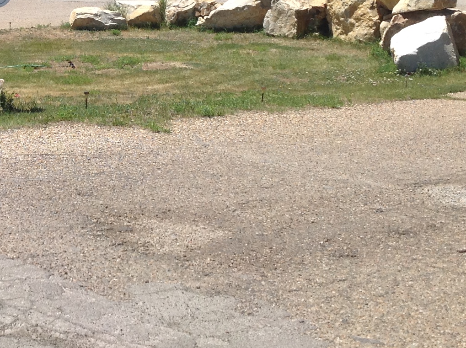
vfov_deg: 16.3
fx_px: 1196
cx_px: 32
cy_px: 14
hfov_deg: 21.5
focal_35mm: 89
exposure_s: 1/2160
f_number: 2.4
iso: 50
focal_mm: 4.28
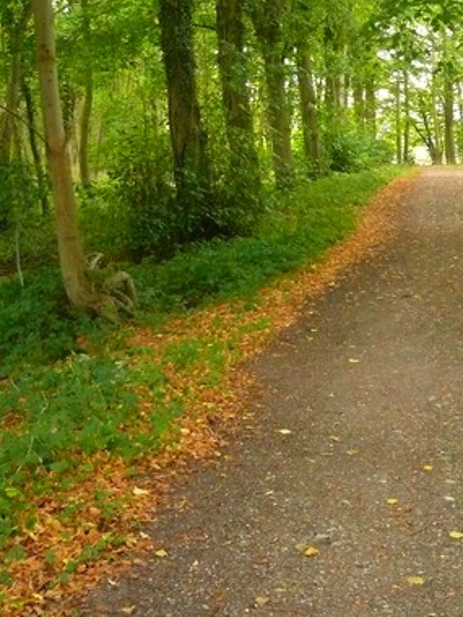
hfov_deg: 20.9
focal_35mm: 69
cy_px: 81
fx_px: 1231
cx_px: 400
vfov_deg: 27.3
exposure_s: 1/20
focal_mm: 7.4
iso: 800
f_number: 2.8
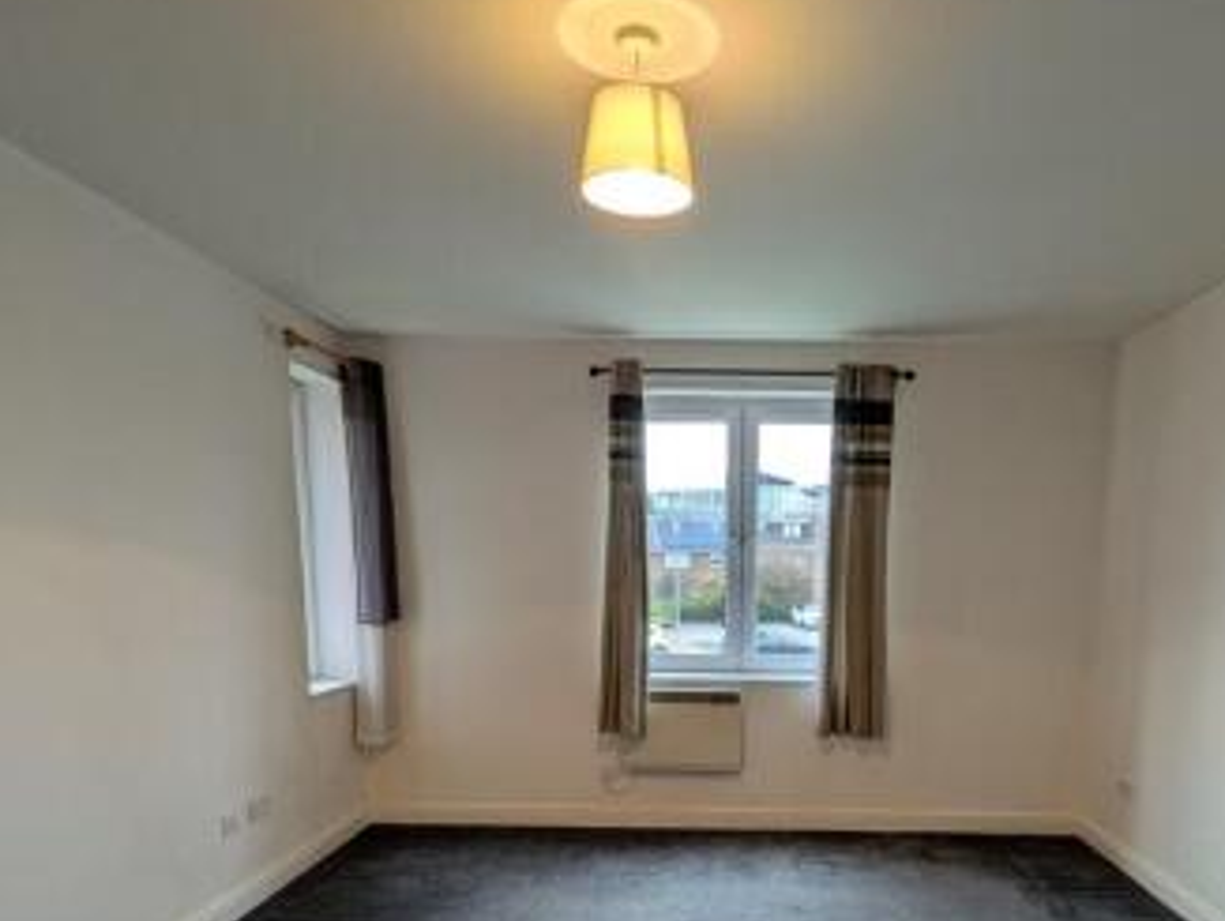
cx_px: 723
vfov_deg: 52.2
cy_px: 705
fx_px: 885
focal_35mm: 25
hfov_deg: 68.8
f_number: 2.2
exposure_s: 1/50
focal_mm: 1.85
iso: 77
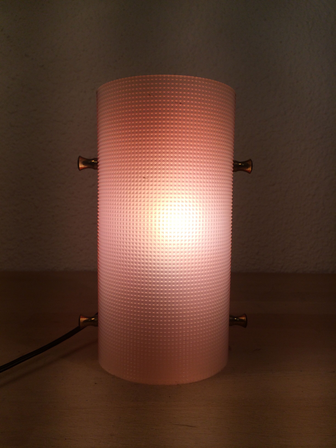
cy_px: 224
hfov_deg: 48.2
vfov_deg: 61.7
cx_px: 168
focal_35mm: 29
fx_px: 375
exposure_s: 1/306
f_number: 2.2
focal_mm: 4.15
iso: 32
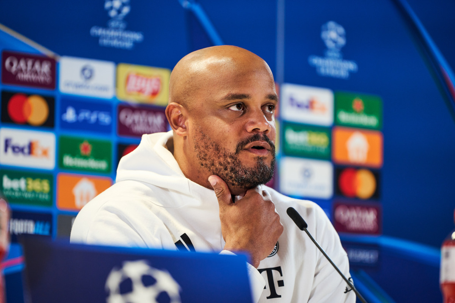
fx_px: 2528
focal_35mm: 200
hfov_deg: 10.3
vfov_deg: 6.9
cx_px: 228
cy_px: 152
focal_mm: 200
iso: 1250
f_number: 2.8
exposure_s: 1/320
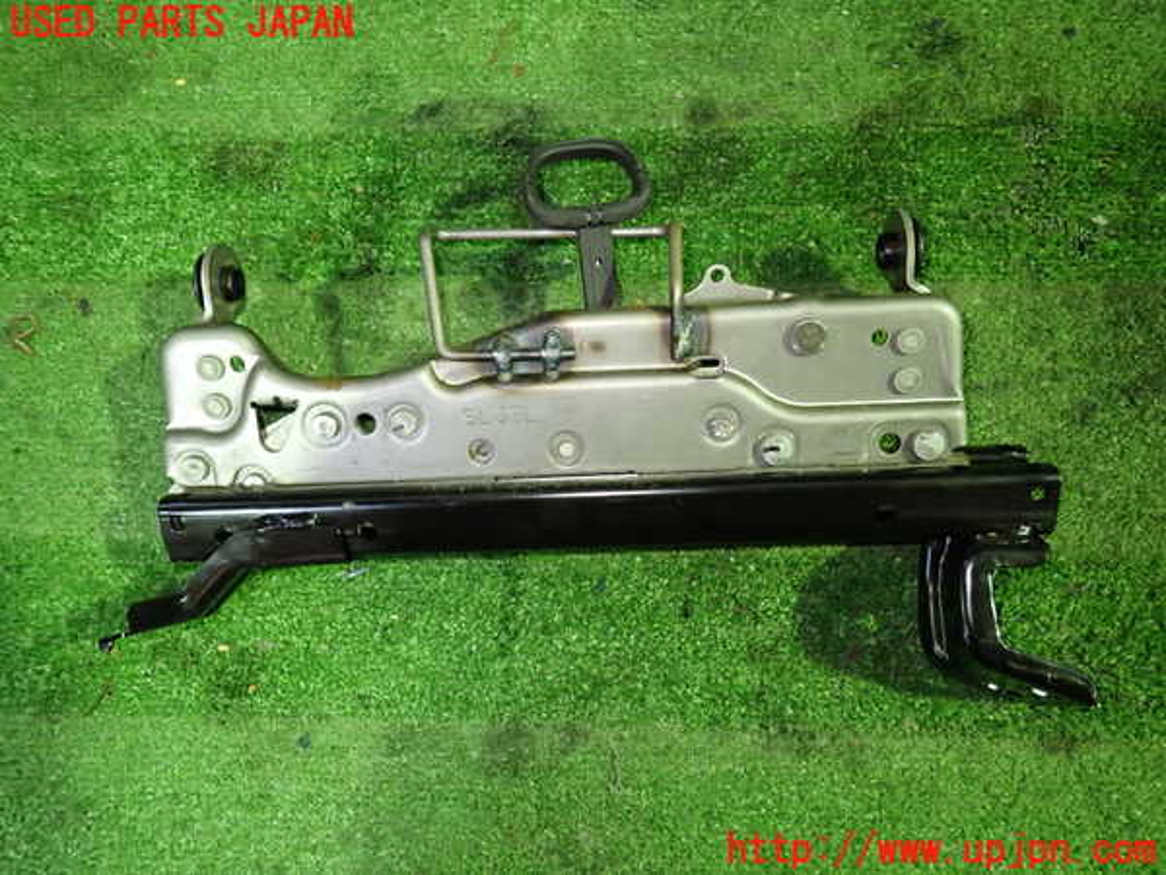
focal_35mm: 25
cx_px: 583
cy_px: 438
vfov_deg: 54.9
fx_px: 842
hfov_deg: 69.4
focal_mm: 4.5
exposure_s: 1/30
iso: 500
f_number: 2
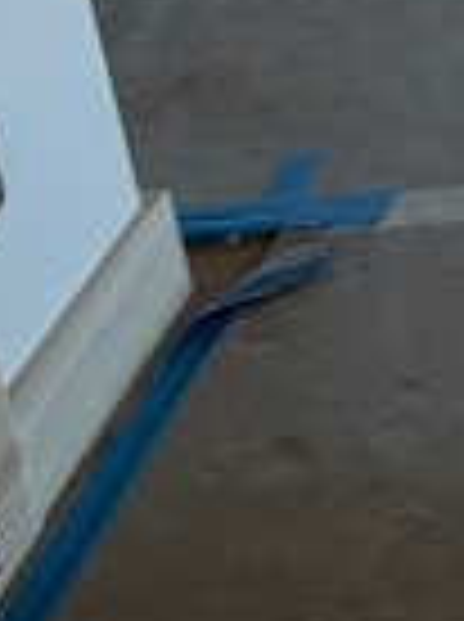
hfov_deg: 12.9
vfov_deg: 17.4
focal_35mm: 78
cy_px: -644
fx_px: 1398
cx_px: 1198
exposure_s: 1/193
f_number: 2.2
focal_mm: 2.22
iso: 64
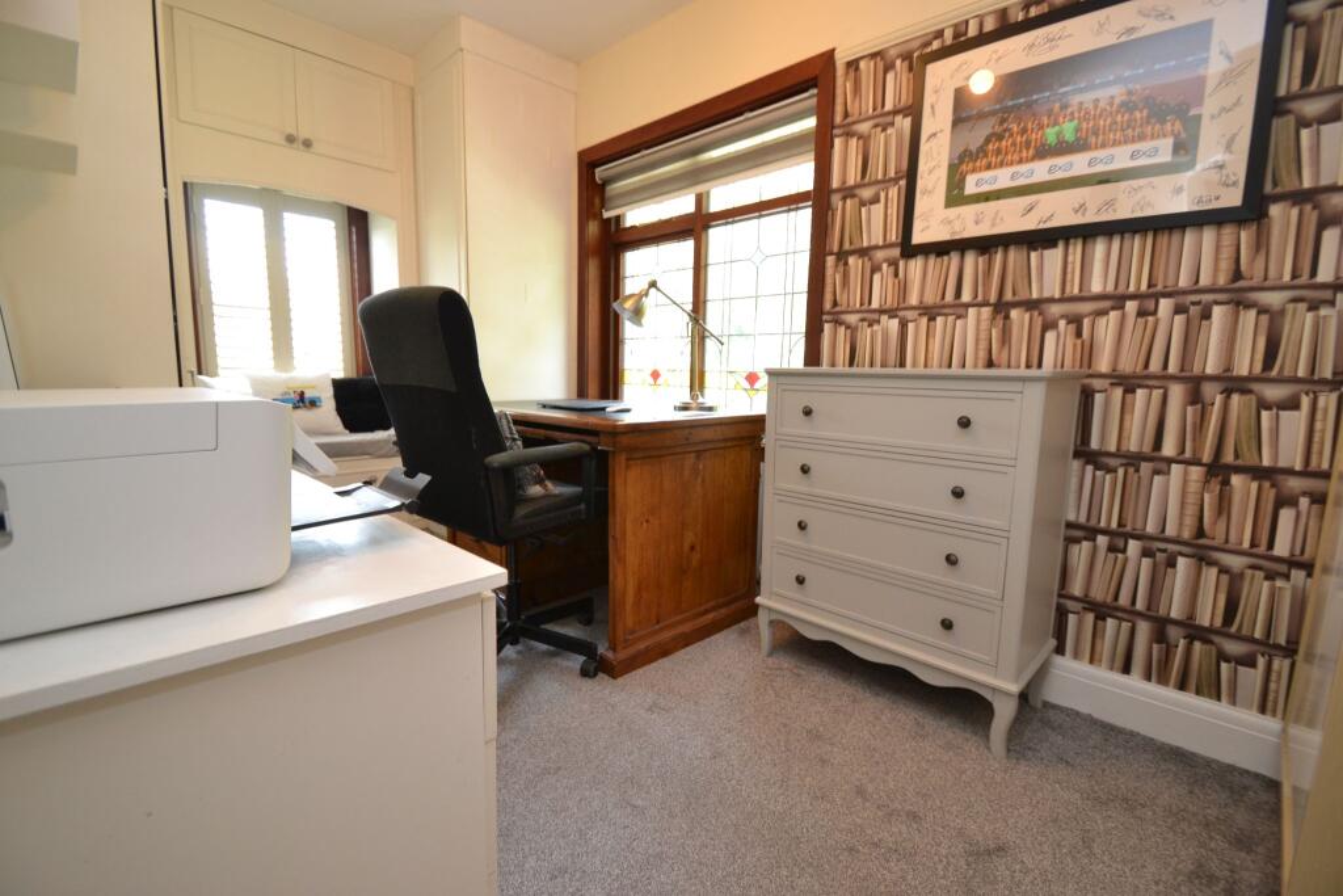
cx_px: 672
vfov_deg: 77.3
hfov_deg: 100.4
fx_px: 560
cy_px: 448
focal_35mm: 15
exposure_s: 1/60
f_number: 3.5
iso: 720
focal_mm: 10
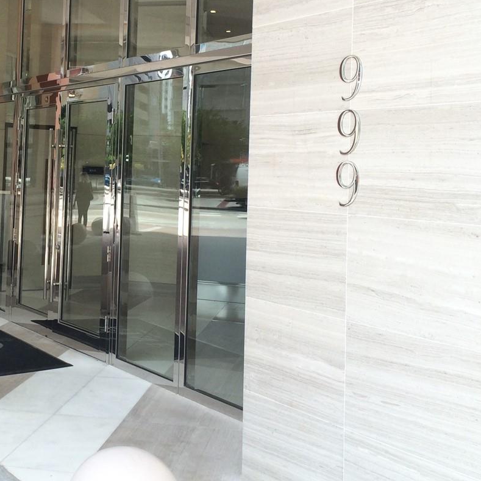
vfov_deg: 32.4
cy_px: 144
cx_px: 84
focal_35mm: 52
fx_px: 817
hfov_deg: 31.8
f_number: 2.2
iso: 32
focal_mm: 4.15
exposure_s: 1/456
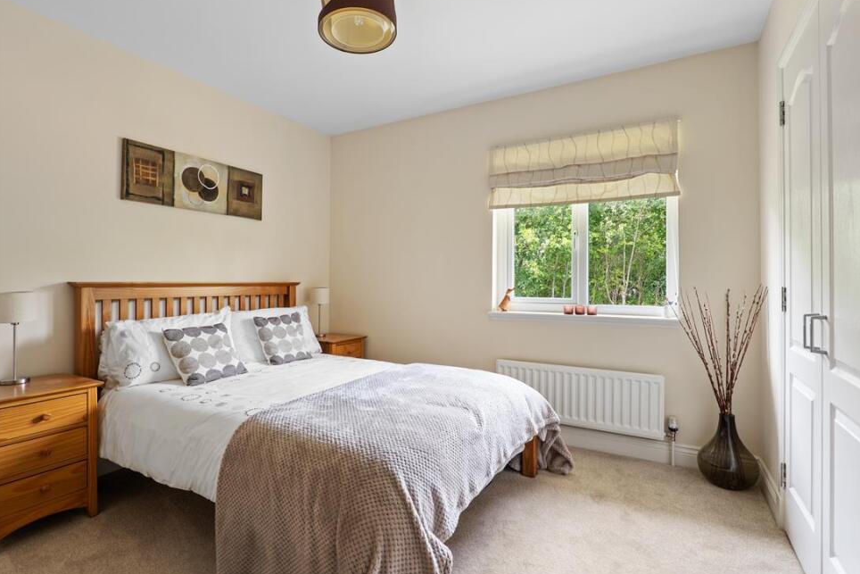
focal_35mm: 17
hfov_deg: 93.2
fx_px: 406
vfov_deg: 70.5
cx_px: 411
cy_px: 291
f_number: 8
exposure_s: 1/2.5
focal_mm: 16
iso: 200
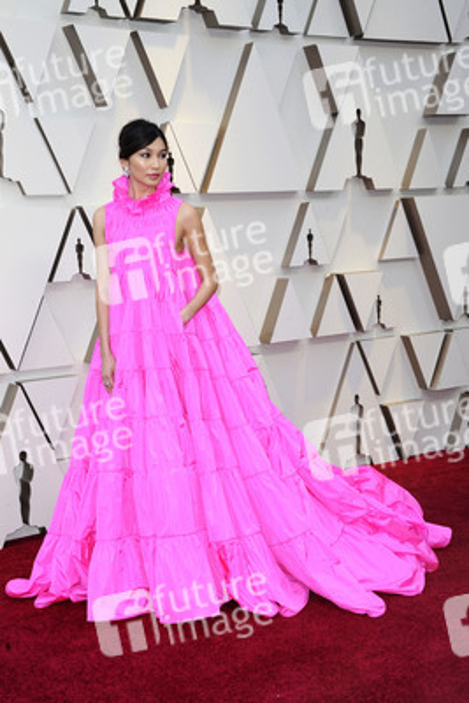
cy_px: 352
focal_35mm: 58
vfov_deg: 34.5
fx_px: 1132
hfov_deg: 23.4
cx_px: 234
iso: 800
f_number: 8
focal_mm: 58
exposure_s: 1/250
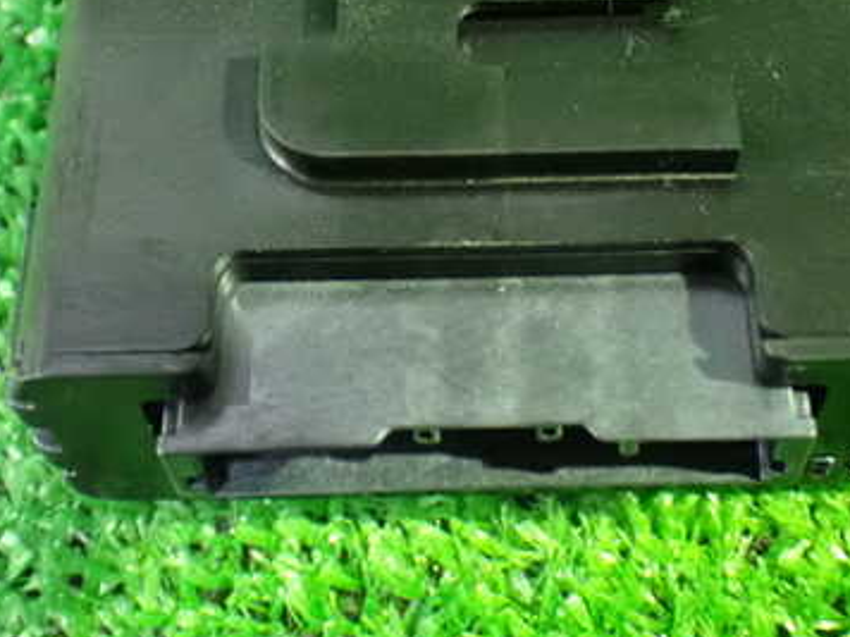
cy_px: 179
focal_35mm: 64
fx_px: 1572
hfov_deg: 30.2
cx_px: 511
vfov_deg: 22.8
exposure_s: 1/15
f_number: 2.7
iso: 1600
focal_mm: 6.83
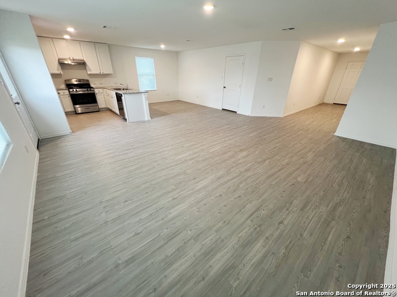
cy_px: 148
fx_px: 149
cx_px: 198
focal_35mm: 13
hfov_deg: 106.2
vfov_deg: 89.9
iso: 160
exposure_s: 1/60
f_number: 1.8
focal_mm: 1.57
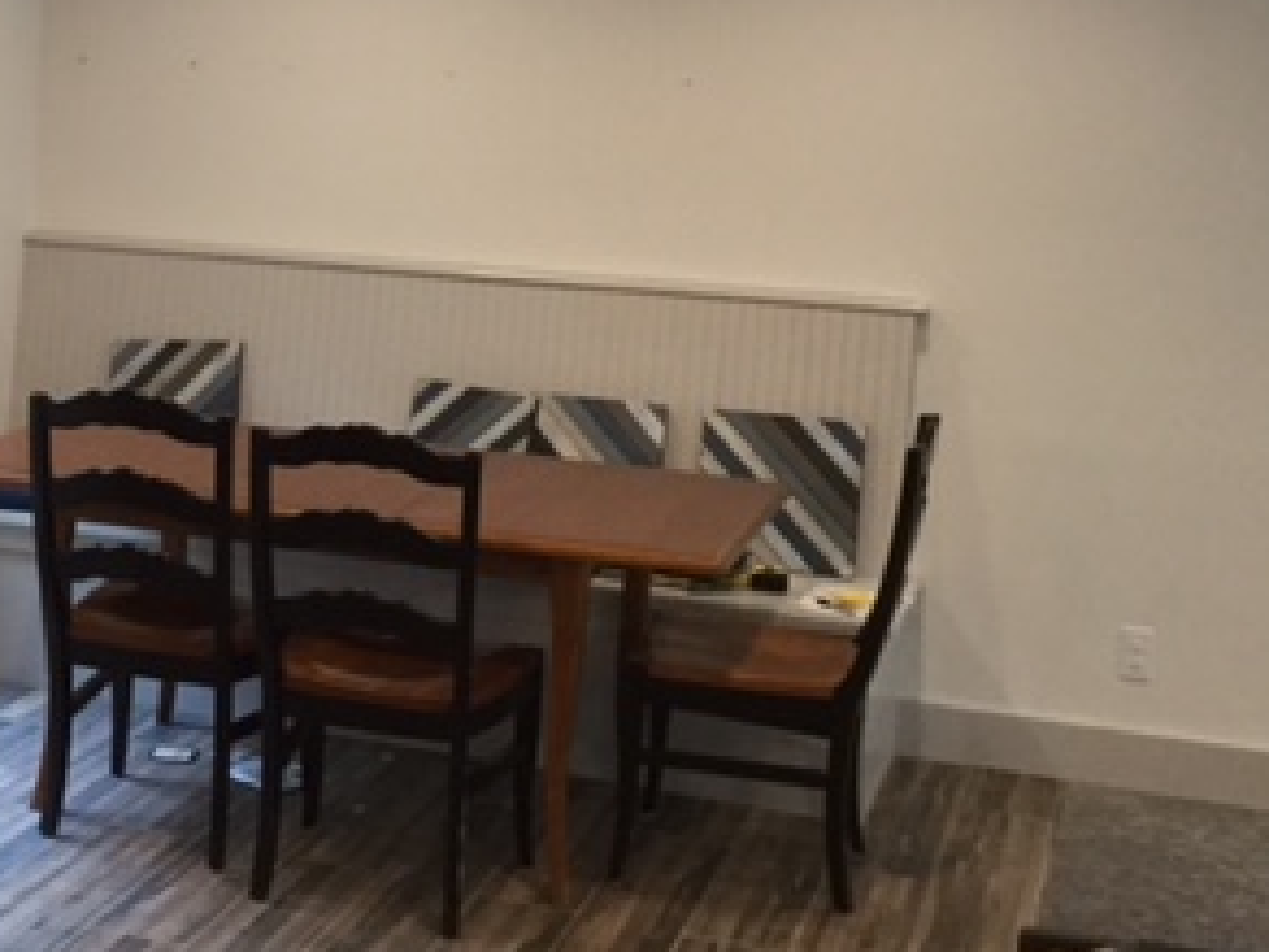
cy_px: 239
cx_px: 56
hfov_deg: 27.2
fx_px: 2493
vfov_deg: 21.4
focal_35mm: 68
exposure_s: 1/30
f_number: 2.4
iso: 100
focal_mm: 3.3
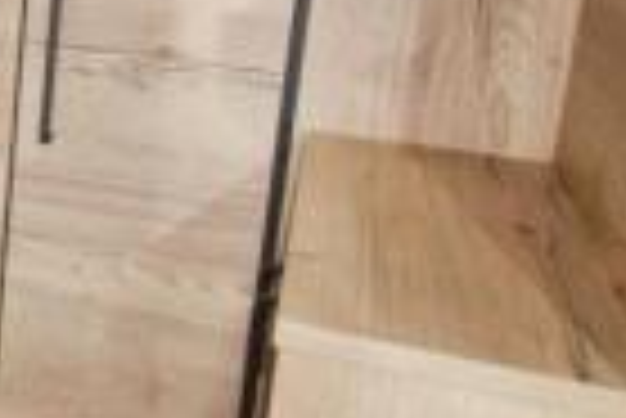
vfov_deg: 20.4
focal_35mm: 67
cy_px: 209
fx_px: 1161
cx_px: -302
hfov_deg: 24.1
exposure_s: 1/80
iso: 800
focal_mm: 13
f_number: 4.5
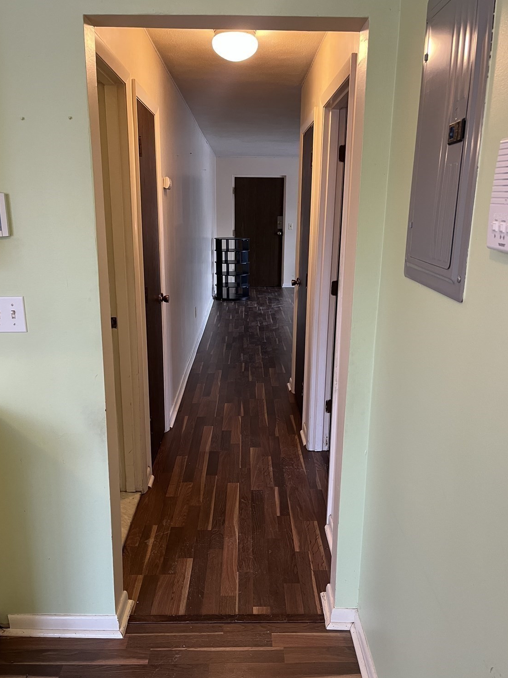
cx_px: 258
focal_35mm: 27
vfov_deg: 65.3
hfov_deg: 51.3
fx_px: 528
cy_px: 345
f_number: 1.6
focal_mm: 5.1
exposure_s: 1/60
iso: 250
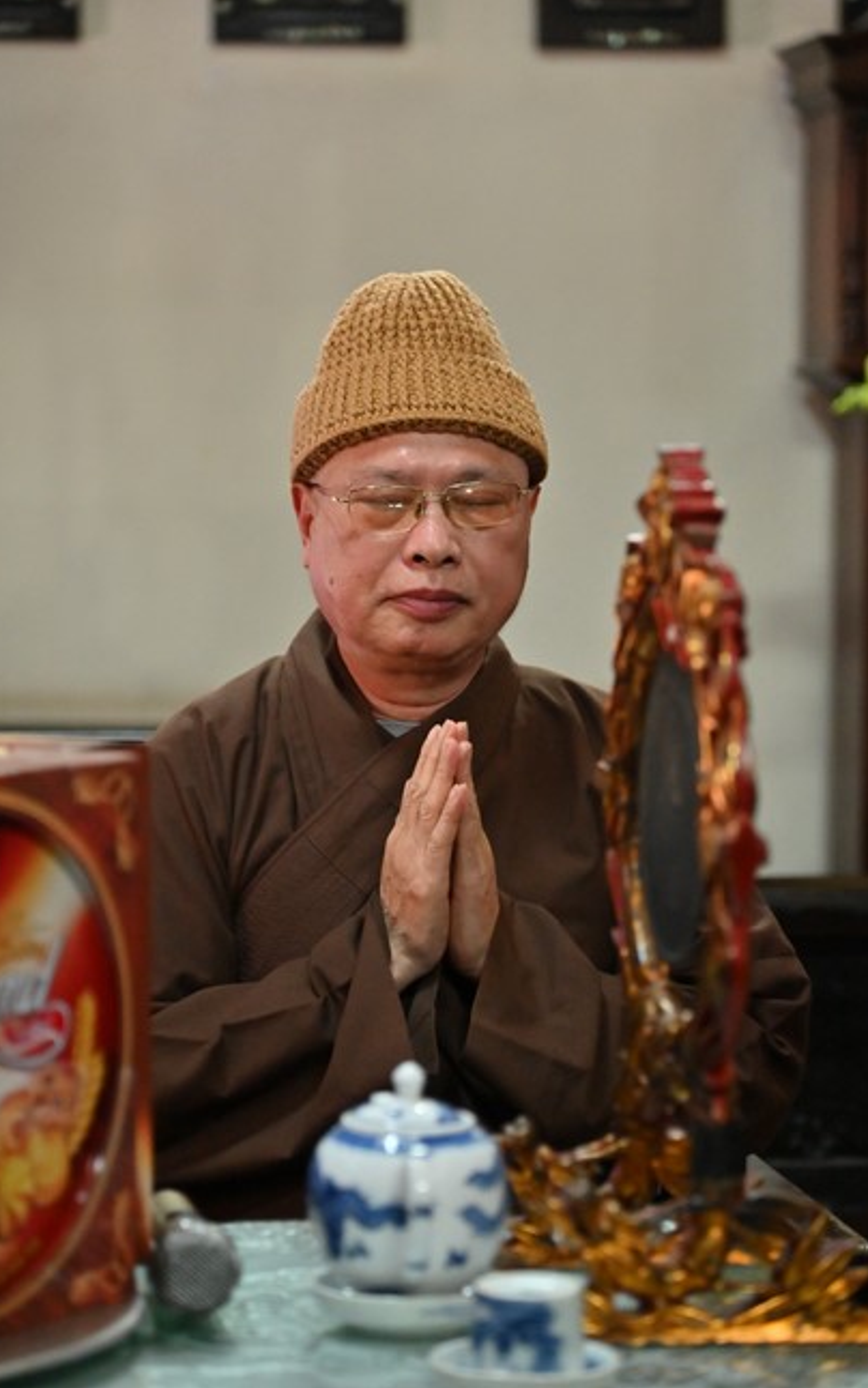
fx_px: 4653
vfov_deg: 17.0
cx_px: 449
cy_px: 696
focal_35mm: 123
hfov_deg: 10.7
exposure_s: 1/100
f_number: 4
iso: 4000
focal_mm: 120
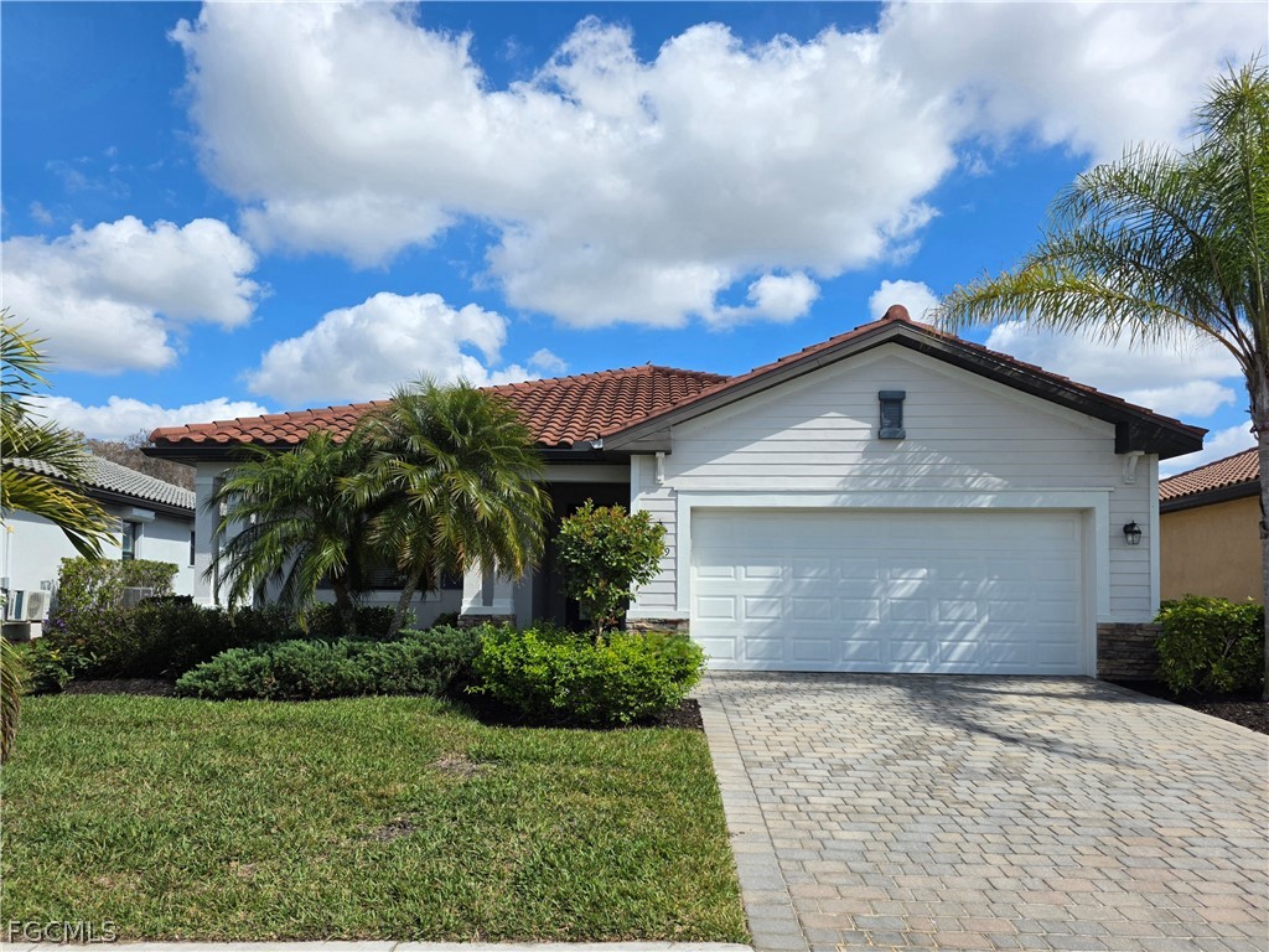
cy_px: 476
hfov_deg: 73.9
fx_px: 843
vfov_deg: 58.9
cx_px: 634
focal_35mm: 23
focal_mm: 6.3
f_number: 1.7
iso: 80
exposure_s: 1/10000
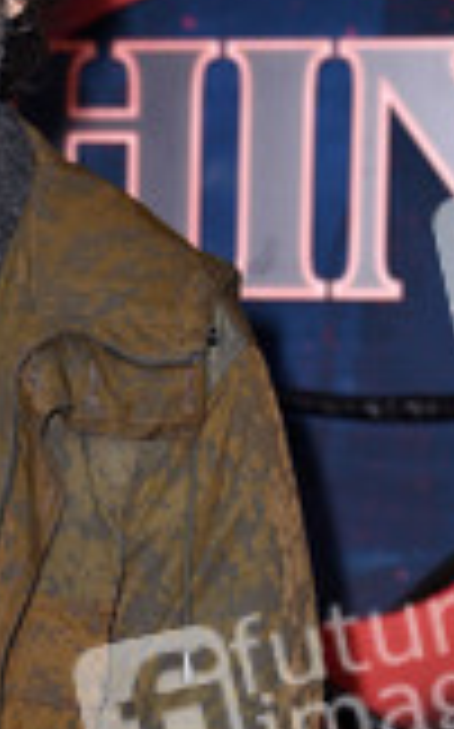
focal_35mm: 282
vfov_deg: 7.4
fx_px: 5593
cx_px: -103
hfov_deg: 4.6
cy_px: 468
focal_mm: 112
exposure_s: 1/200
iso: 500
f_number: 5.6
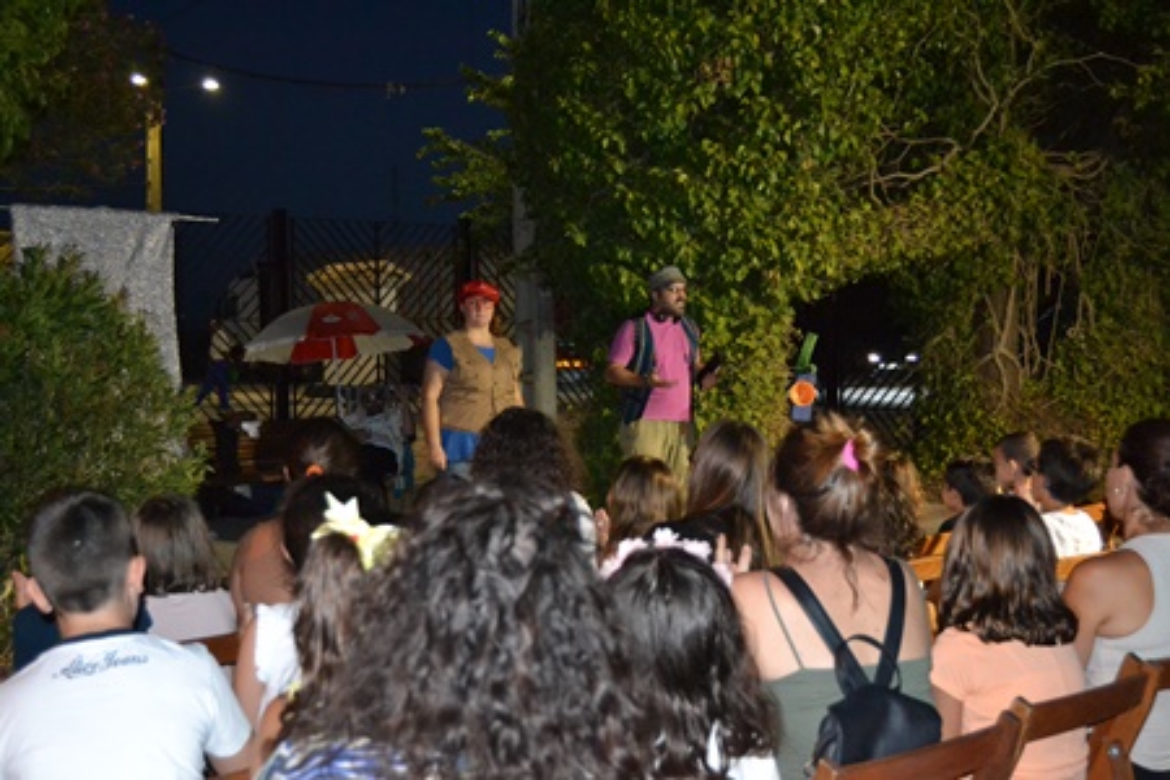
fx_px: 1462
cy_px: 390
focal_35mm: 45
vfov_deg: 29.9
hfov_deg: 43.6
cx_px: 585
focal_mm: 30
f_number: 4.2
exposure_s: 1/60
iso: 3200
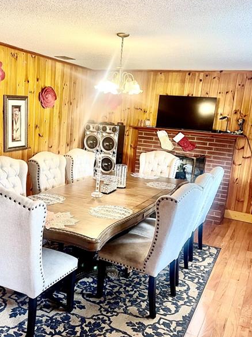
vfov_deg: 55.3
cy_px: 178
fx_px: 321
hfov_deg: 42.7
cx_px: 101
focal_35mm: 33
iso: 320
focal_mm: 5.1
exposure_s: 1/60
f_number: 1.6
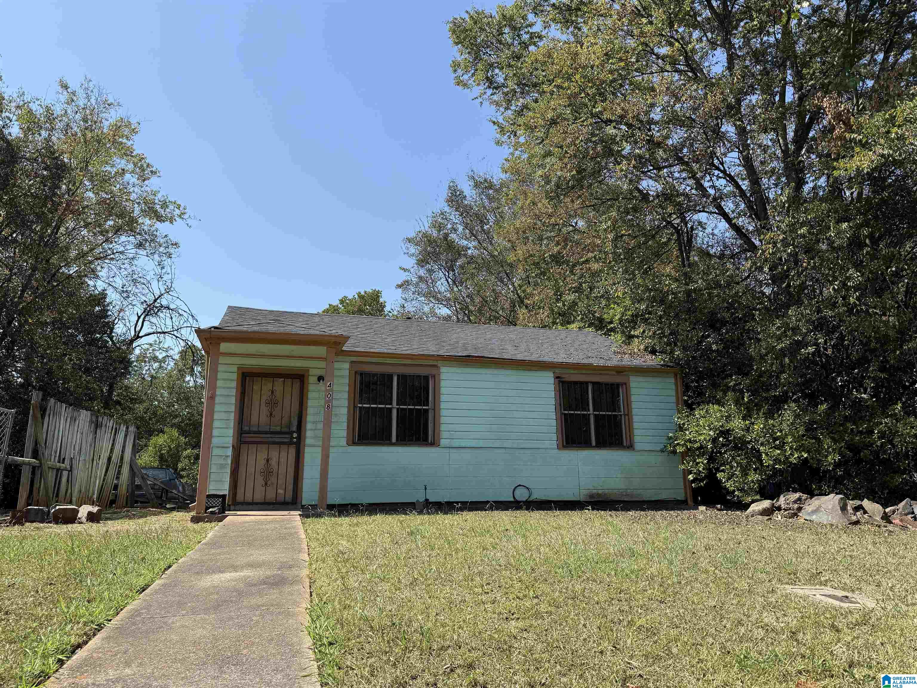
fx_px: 636
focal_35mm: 24
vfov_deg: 56.8
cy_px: 344
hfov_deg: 71.6
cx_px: 458
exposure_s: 1/3279
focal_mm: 6.76
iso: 80
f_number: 1.78
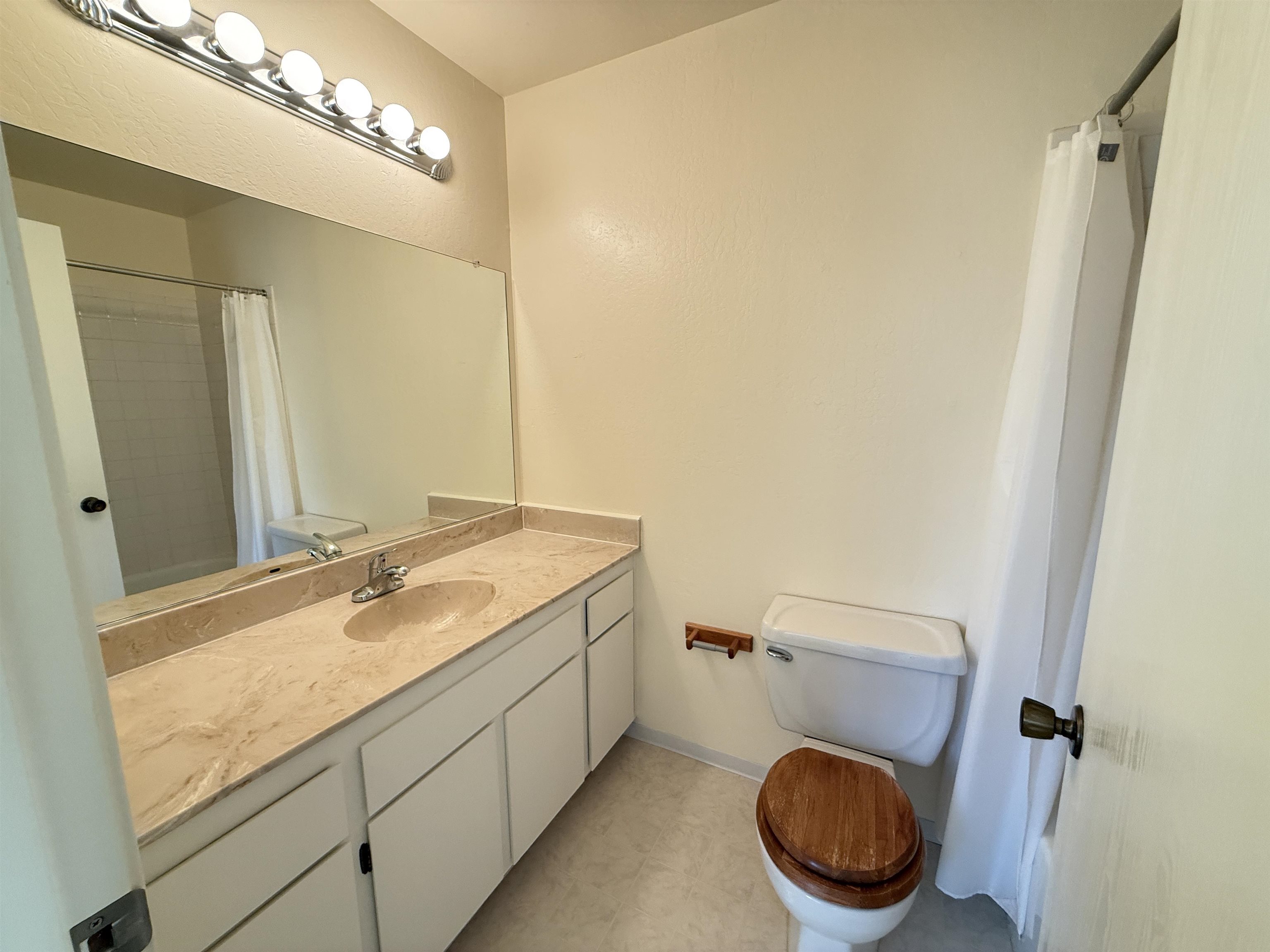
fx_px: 514
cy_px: 476
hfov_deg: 102.1
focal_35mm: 14
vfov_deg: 85.7
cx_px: 635
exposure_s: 1/60
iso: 200
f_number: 2.2
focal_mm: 2.22
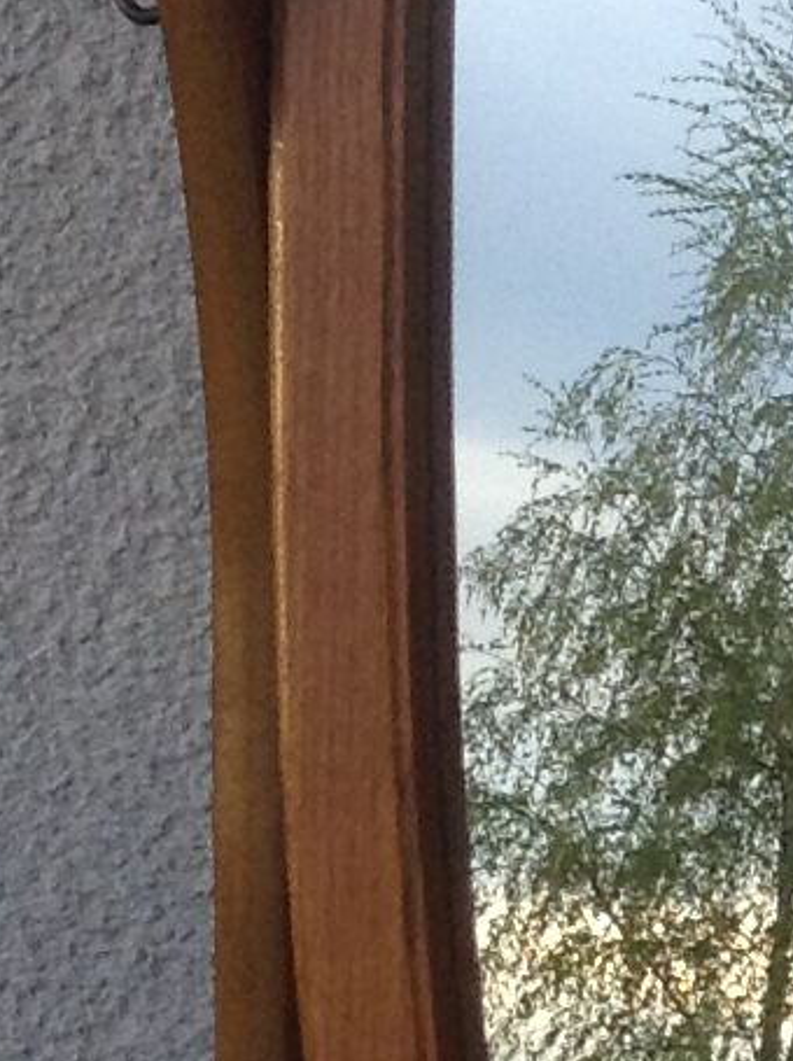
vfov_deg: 10.5
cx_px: 1101
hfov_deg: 7.8
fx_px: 5756
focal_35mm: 188
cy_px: 550
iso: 40
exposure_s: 1/120
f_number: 2.4
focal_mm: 3.3
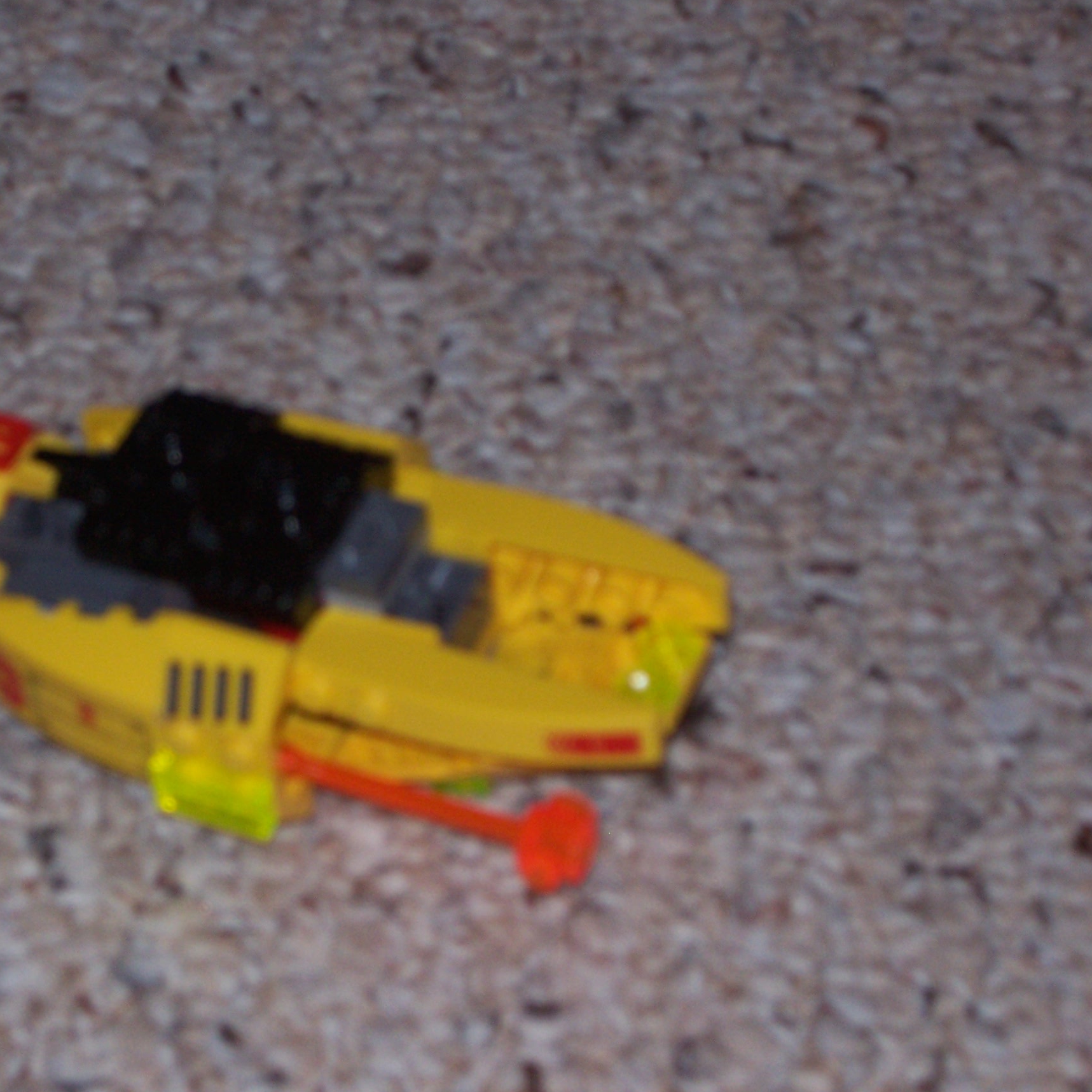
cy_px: 543
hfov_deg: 14.4
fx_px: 4319
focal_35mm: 121
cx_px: 364
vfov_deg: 14.4
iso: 125
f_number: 4.6
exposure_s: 1/90
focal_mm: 16.8
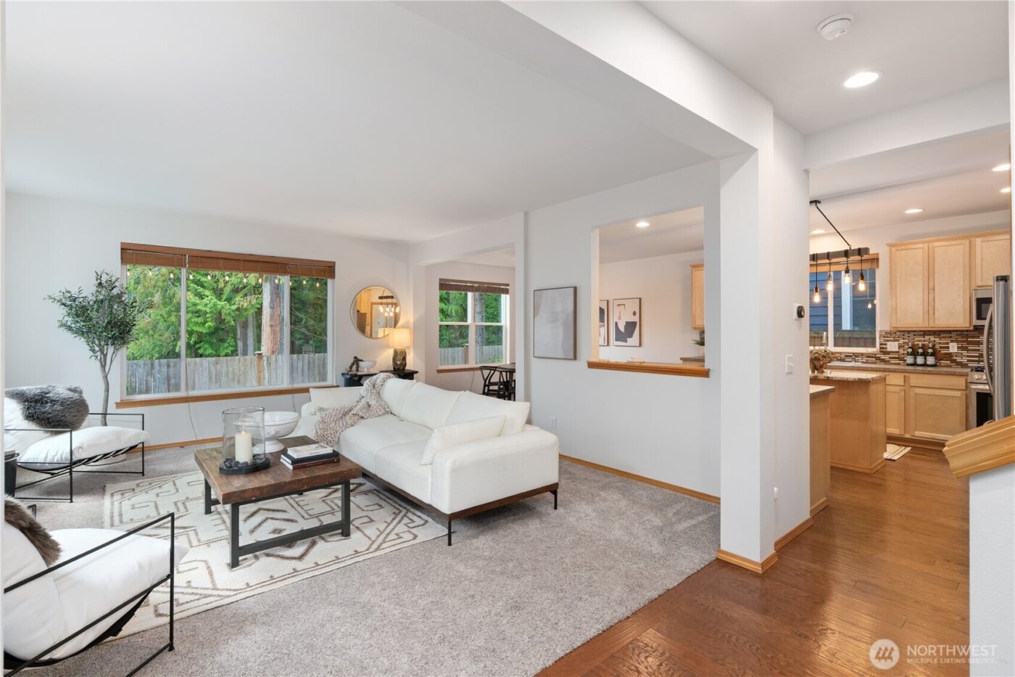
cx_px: 508
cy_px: 338
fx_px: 479
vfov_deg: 70.4
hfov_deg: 93.3
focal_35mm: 17
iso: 320
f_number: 9
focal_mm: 17
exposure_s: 1/1.25
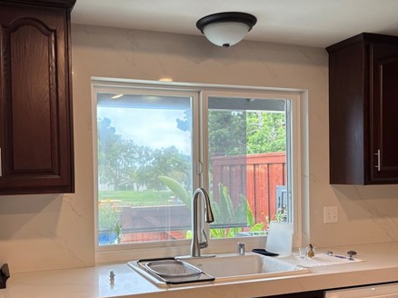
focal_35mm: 38
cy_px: 172
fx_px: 437
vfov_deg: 37.6
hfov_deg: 48.6
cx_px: 152
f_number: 1.6
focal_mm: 5.96
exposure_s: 1/120
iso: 125
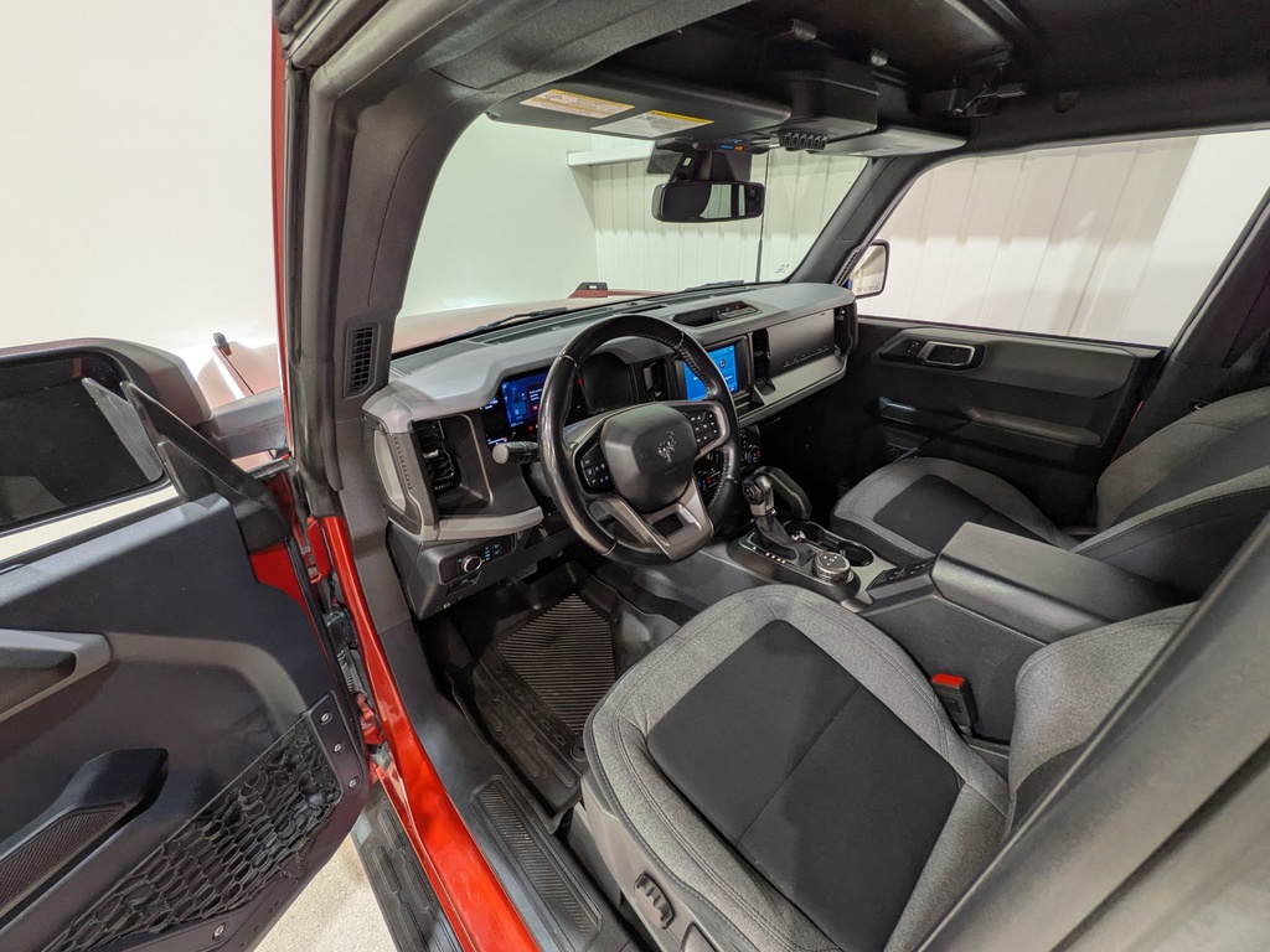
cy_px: 476
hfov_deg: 102.1
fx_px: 514
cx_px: 635
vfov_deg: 85.7
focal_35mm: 14
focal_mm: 1.83
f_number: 2.2
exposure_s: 1/24
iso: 56
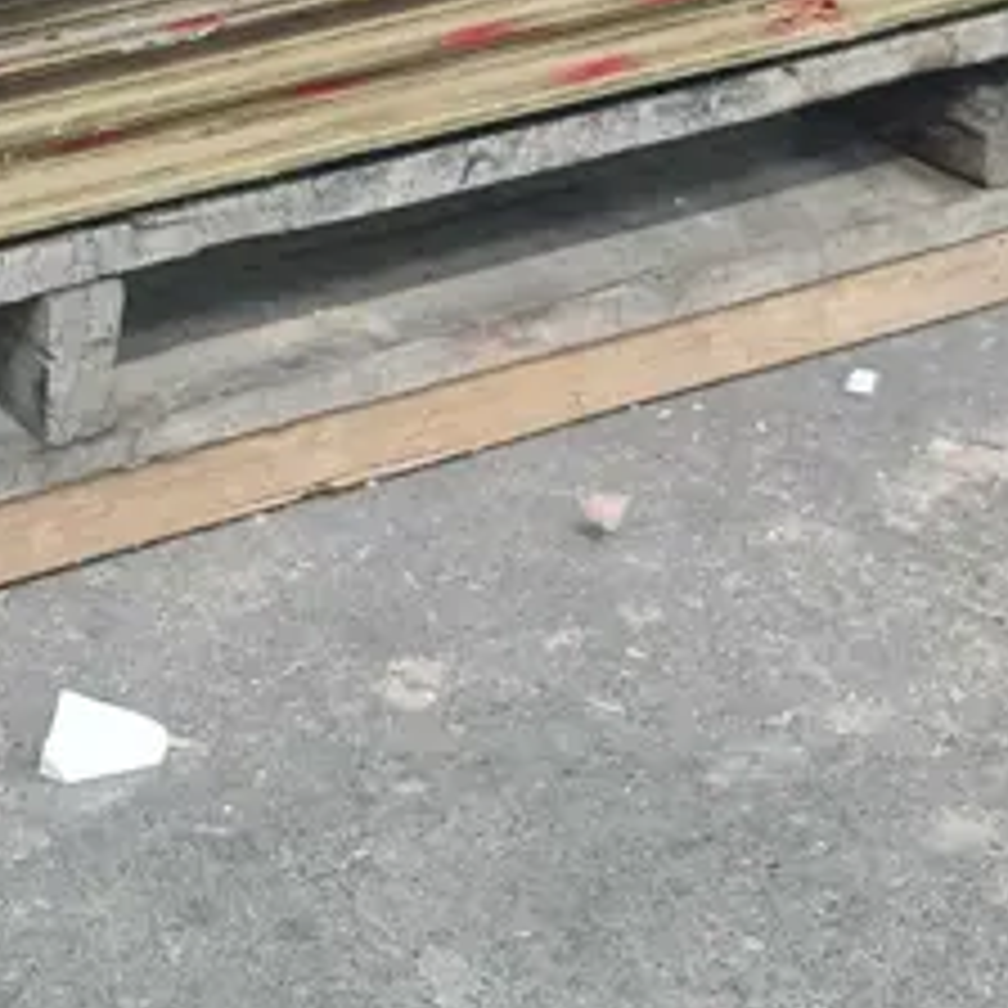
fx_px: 3327
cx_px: -99
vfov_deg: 15.9
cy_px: -454
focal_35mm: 101
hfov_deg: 16.7
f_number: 1.8
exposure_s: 1/100
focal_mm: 7
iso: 320
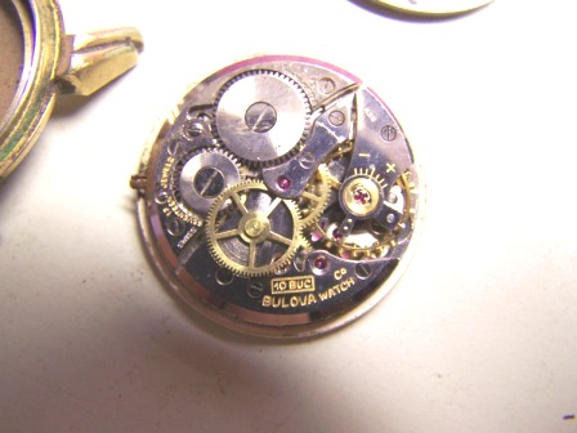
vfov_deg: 37.7
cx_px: 288
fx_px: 633
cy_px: 216
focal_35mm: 38
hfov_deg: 49.0
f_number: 2.8
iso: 160
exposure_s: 1/25
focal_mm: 6.3
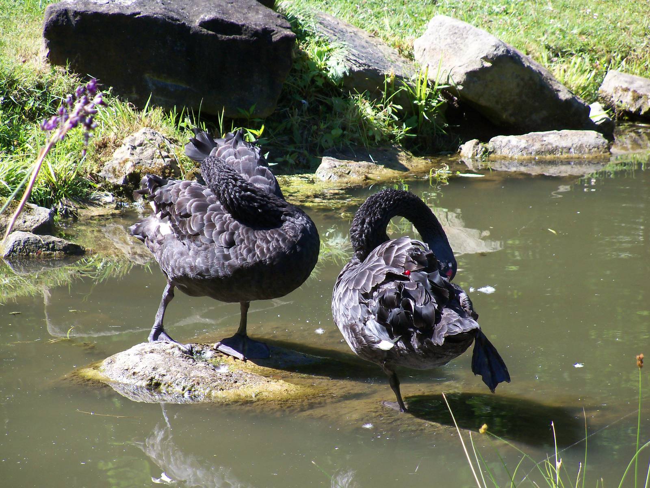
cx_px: 325
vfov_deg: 7.2
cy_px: 244
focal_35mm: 207
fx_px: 3887
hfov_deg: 9.6
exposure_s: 1/250
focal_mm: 36.6
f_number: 4.4
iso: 100
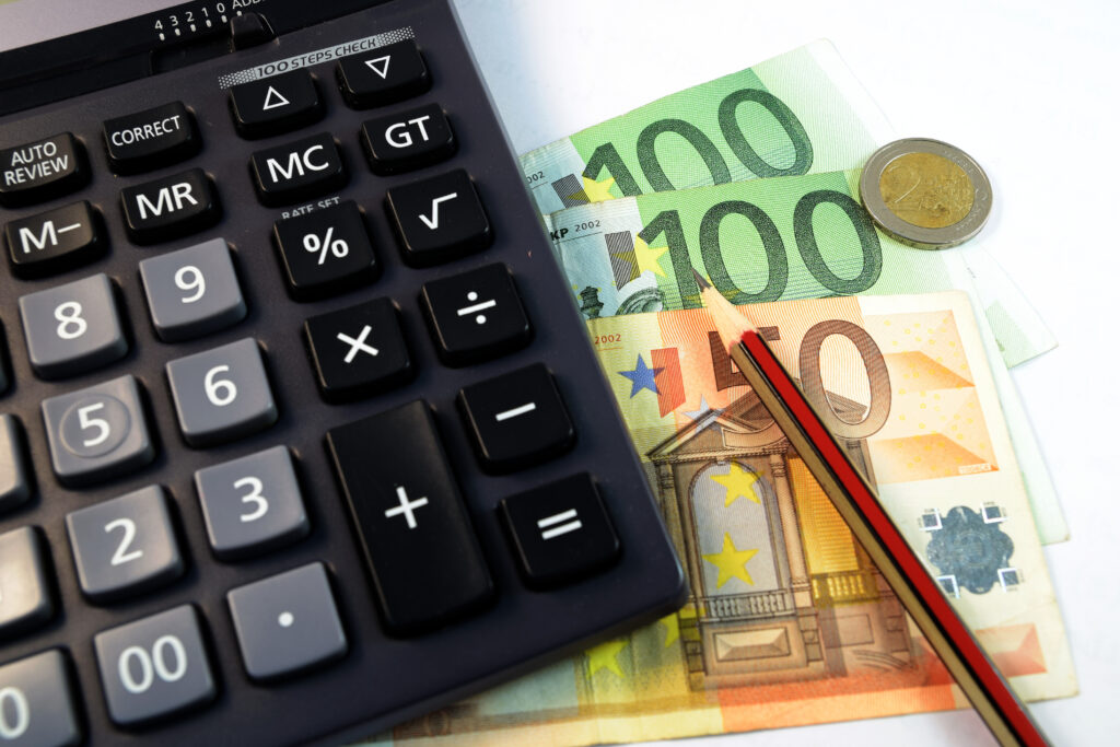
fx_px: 1447
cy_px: 374
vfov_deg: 29.0
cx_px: 560
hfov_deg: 42.3
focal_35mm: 46
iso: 100
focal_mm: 31
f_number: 10
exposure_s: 1/1.3
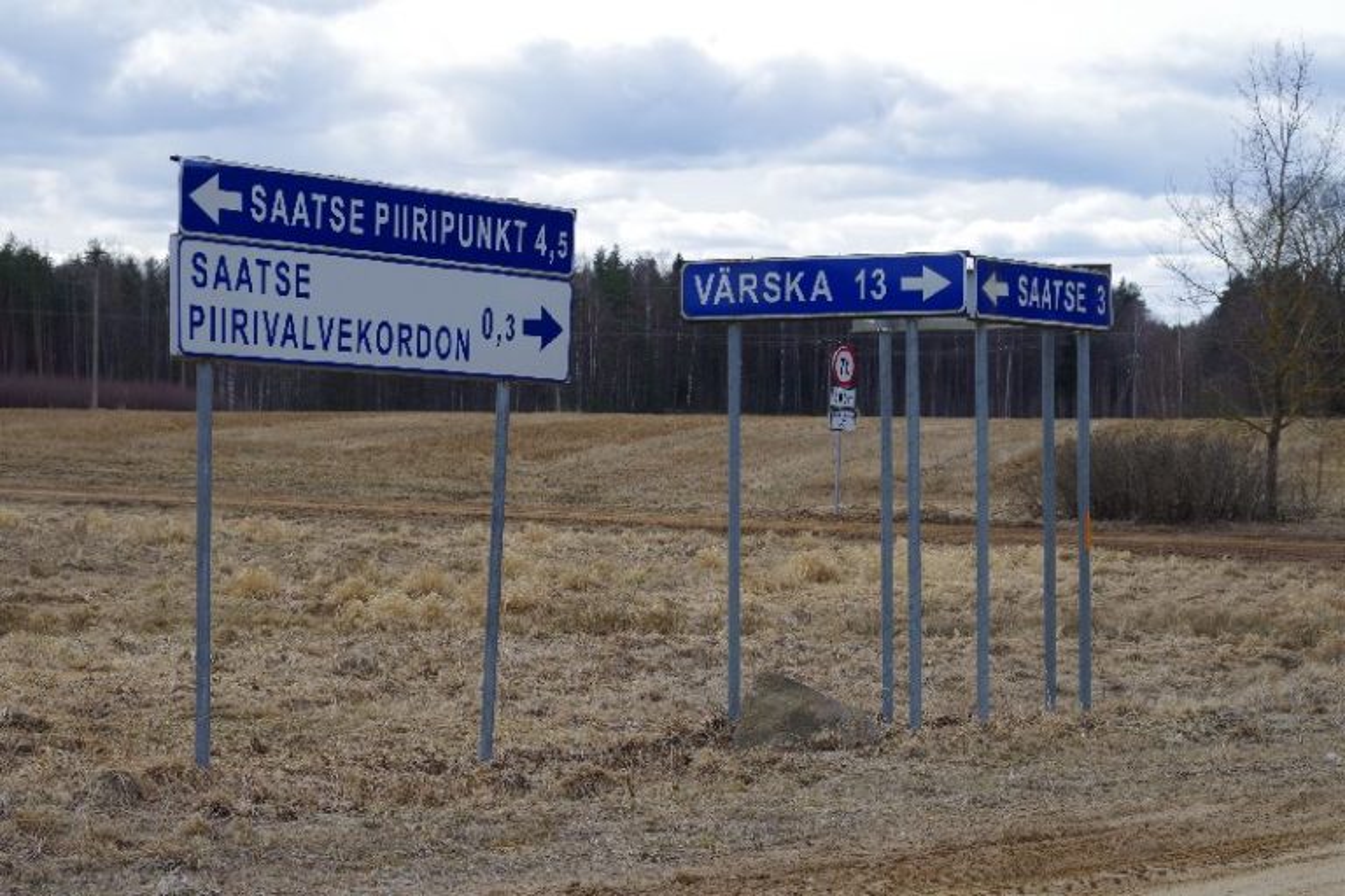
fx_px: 3811
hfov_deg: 20.0
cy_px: 448
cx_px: 672
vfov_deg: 13.4
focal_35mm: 102
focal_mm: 67.5
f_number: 11
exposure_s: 1/200
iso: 200
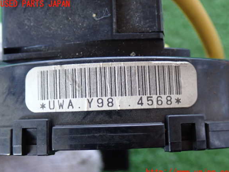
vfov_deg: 26.1
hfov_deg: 34.4
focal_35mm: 56
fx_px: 370
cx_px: 117
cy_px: 88
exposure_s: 1/15
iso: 800
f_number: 3.3
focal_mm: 9.65
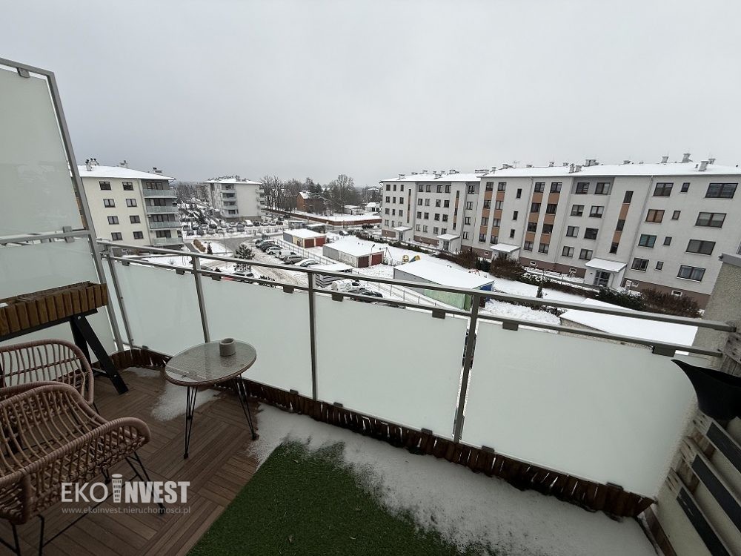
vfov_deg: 85.7
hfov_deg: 102.1
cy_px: 278
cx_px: 370
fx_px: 300
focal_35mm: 14
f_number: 2.2
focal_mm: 2.22
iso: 50
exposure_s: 1/298
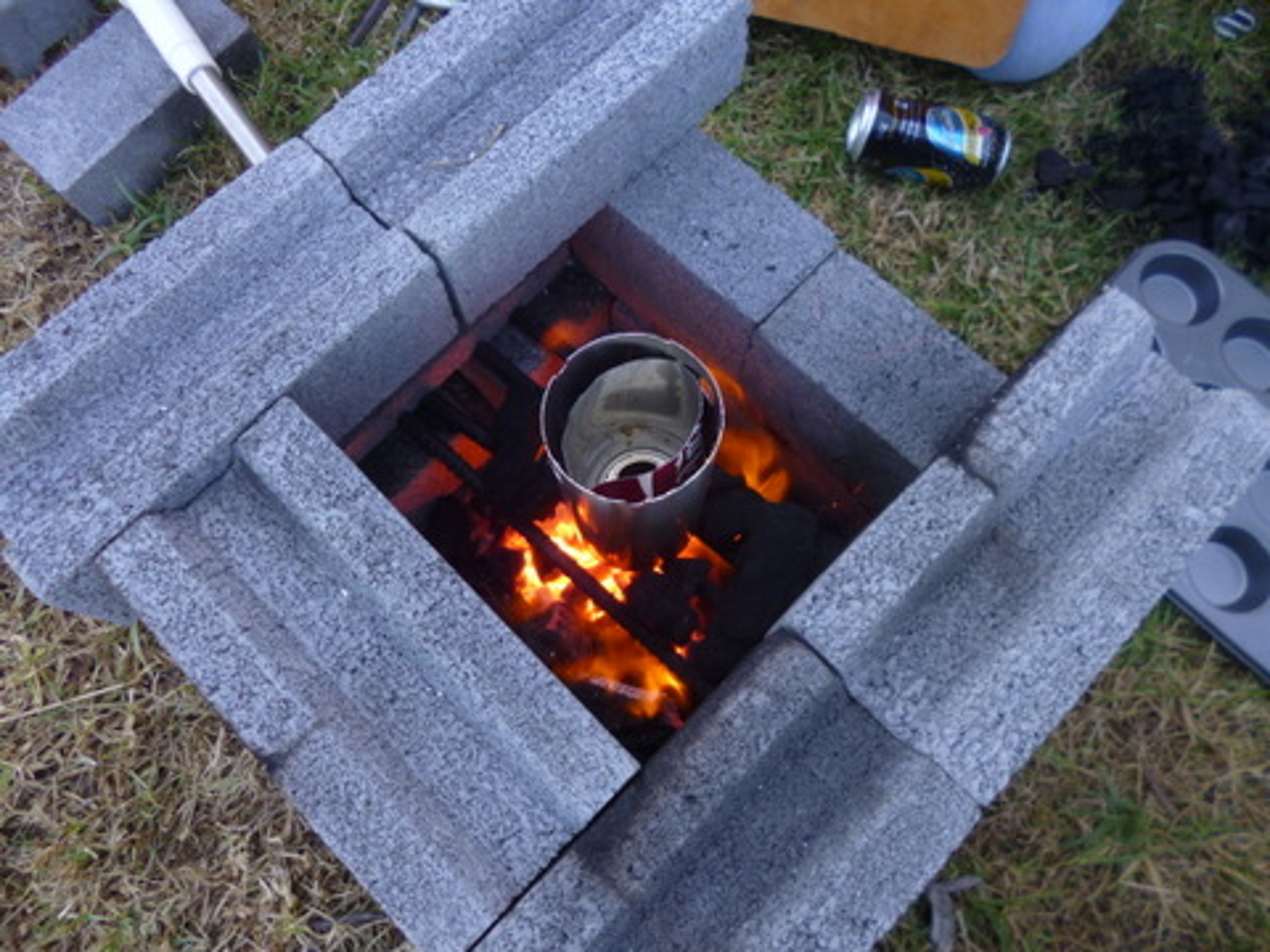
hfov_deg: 71.6
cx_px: 635
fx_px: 881
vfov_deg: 56.8
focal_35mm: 24
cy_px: 476
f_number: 2.5
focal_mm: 4.3
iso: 100
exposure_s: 1/100
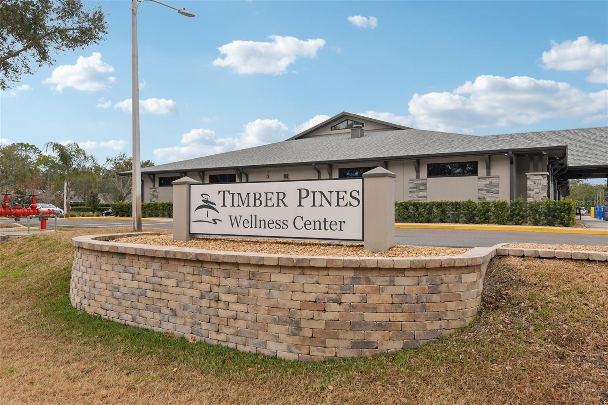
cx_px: 304
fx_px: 439
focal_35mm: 26
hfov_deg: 69.4
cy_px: 202
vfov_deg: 49.5
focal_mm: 26
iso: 400
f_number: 8
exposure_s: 1/1250
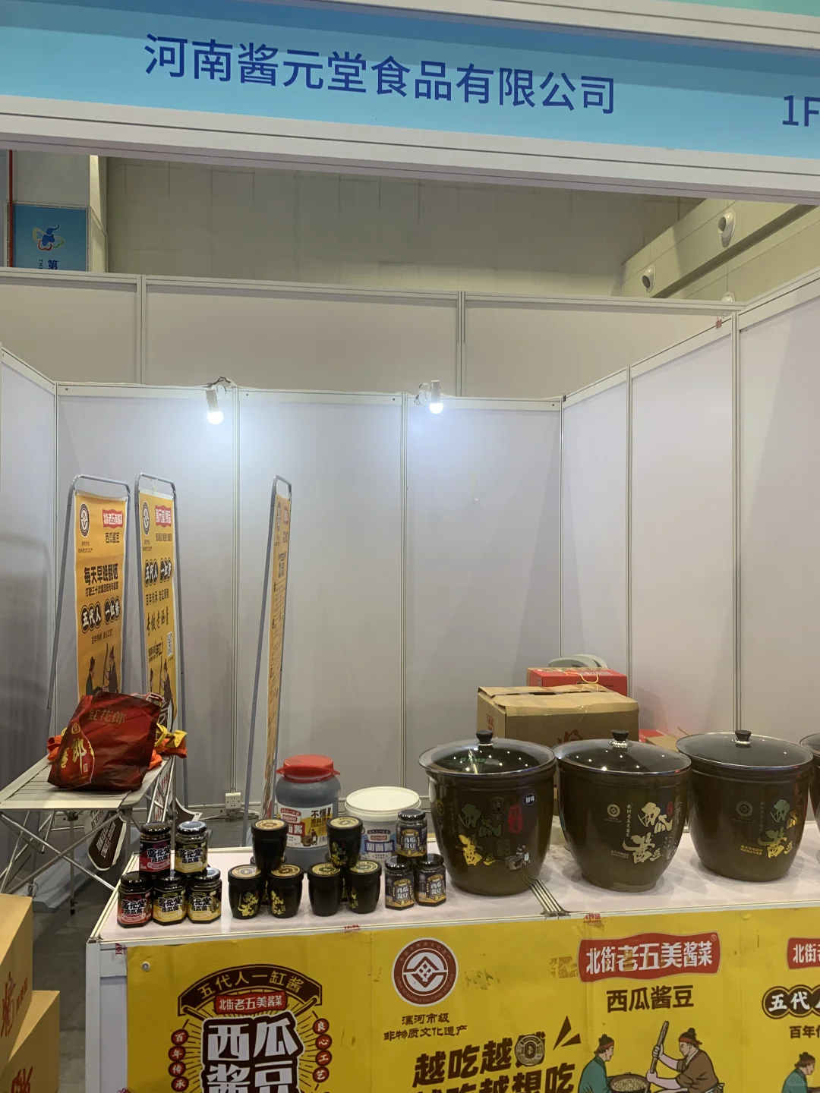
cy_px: 546
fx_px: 821
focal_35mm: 26
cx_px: 410
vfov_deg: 67.3
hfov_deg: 53.1
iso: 50
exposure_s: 1/50
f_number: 1.8
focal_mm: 4.25
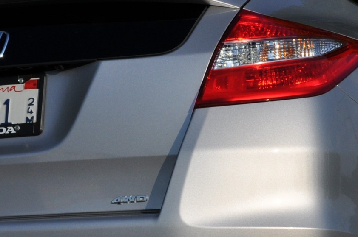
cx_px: 236
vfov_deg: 6.8
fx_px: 1991
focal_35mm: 200
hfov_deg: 10.3
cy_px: 189
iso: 200
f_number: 13
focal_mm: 45
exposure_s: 1/640
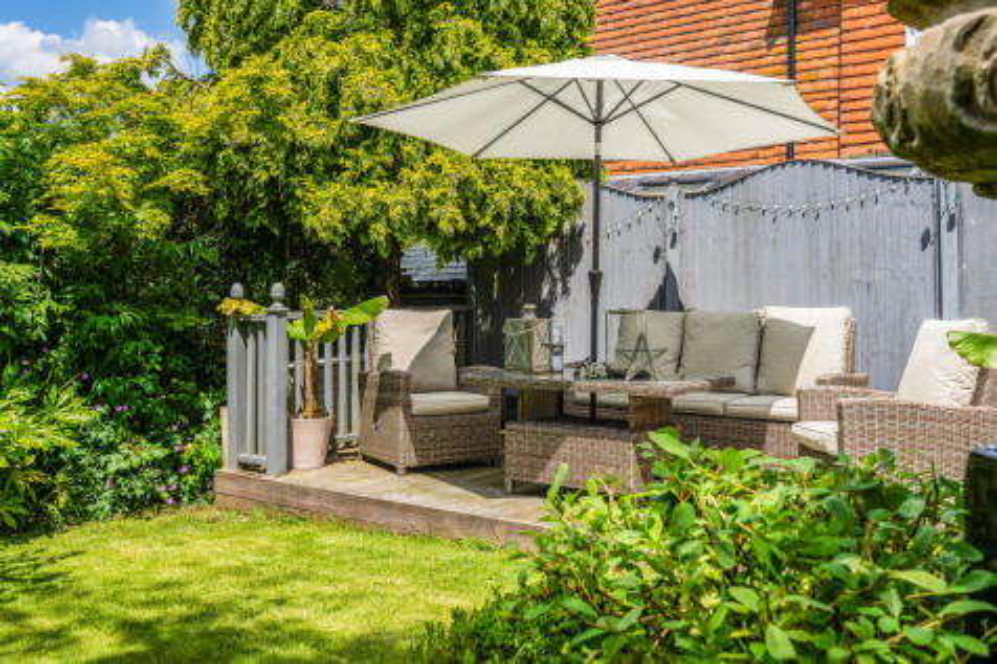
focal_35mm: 35
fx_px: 969
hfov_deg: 54.5
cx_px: 498
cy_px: 332
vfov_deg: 37.8
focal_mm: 35
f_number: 11
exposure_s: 1/500
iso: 640
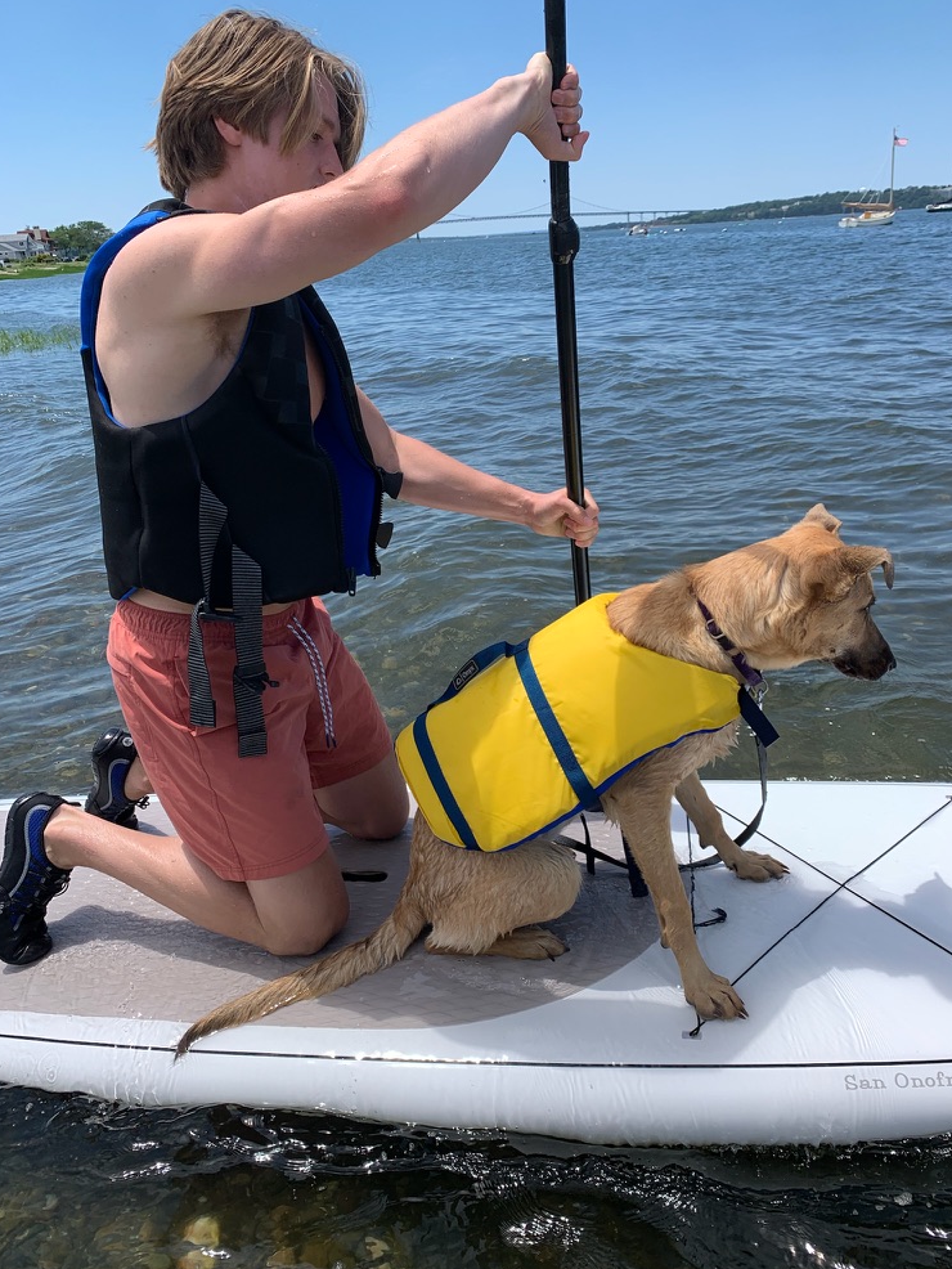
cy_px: 616
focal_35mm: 27
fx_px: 990
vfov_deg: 65.3
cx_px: 482
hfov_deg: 51.4
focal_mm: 4.25
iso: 25
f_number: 1.8
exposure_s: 1/2309
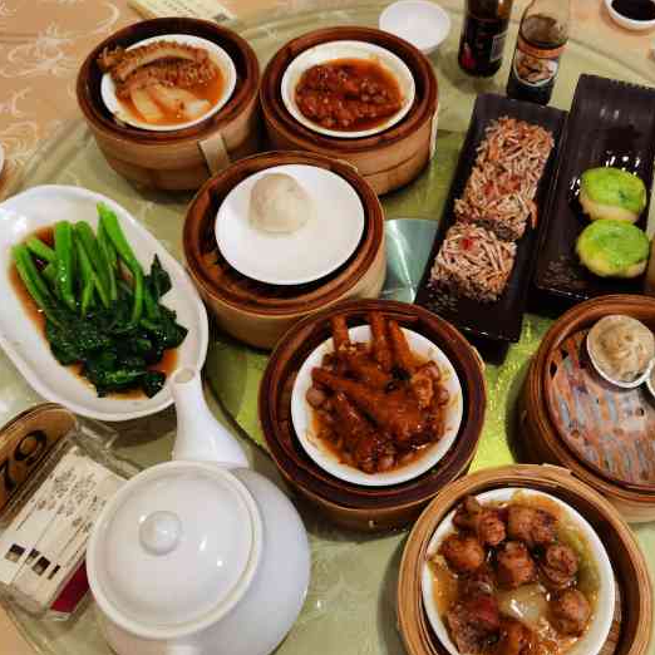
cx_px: 415
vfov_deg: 51.1
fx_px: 685
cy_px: 328
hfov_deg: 50.5
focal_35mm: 32
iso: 125
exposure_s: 1/100
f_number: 1.9
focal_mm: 6.71
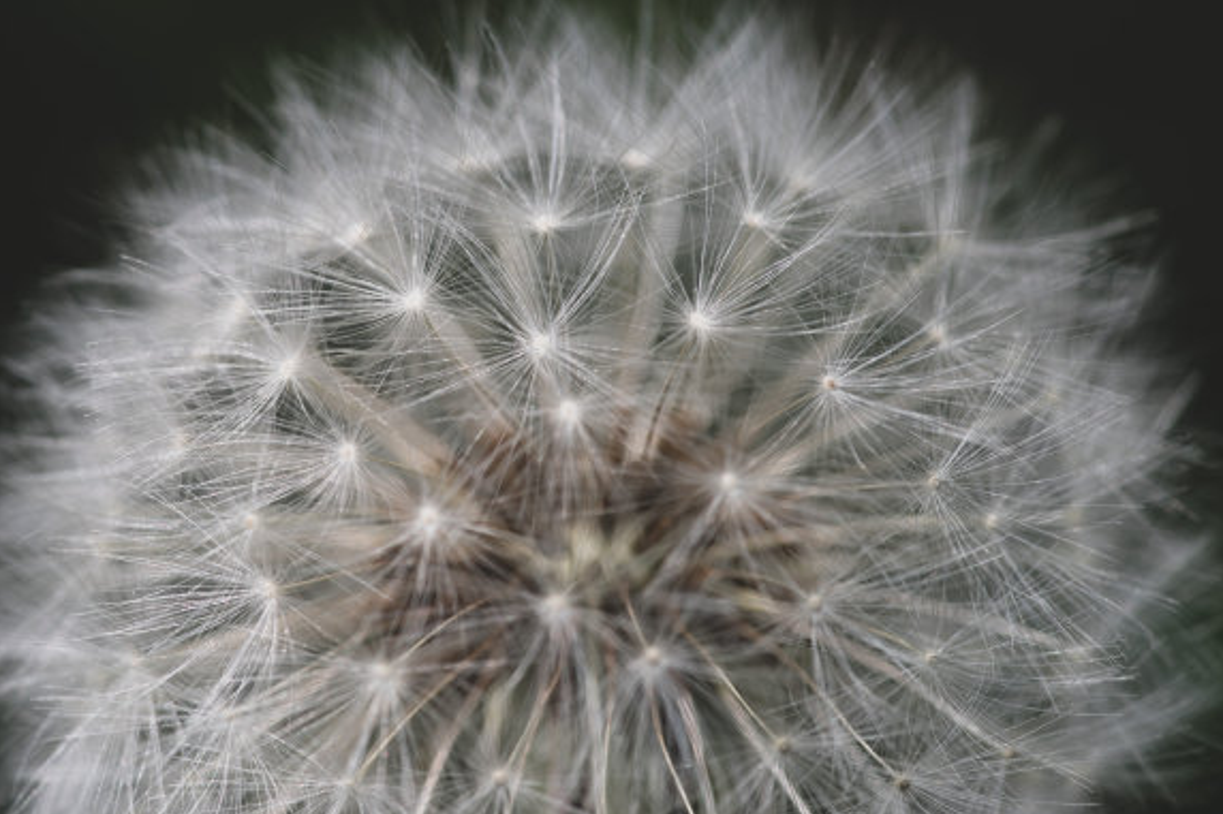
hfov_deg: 19.1
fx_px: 3634
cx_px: 582
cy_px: 402
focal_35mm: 107
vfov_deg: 12.8
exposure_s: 1/100
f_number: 8
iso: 200
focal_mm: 100
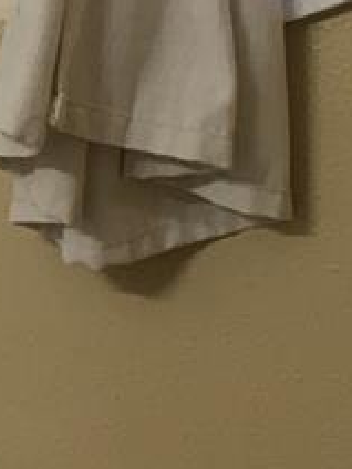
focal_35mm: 164
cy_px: 365
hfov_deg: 8.8
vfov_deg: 12.0
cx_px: -206
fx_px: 2224
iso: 32
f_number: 2.2
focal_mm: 4.15
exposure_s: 1/33
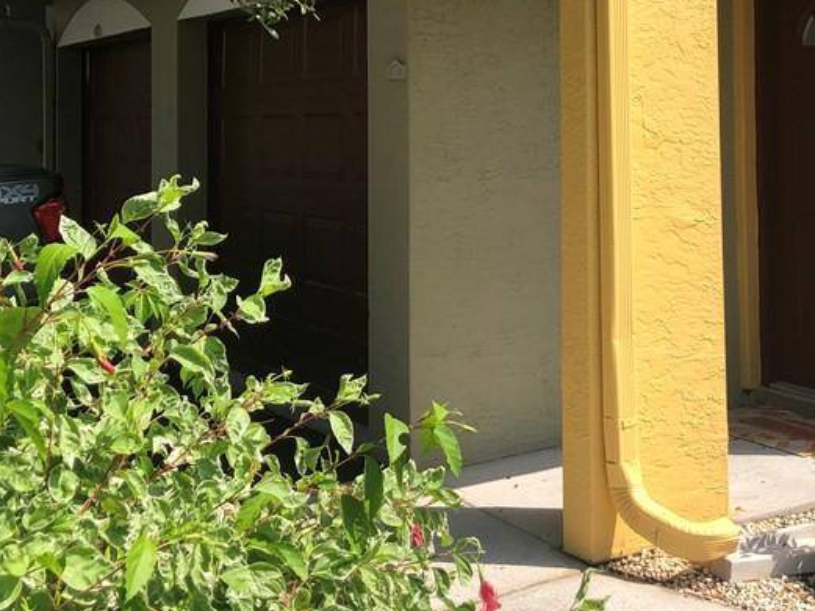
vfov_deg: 25.7
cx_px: 552
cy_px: 58
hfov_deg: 34.6
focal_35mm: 55
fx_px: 1295
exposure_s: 1/1548
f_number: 1.8
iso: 20
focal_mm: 4
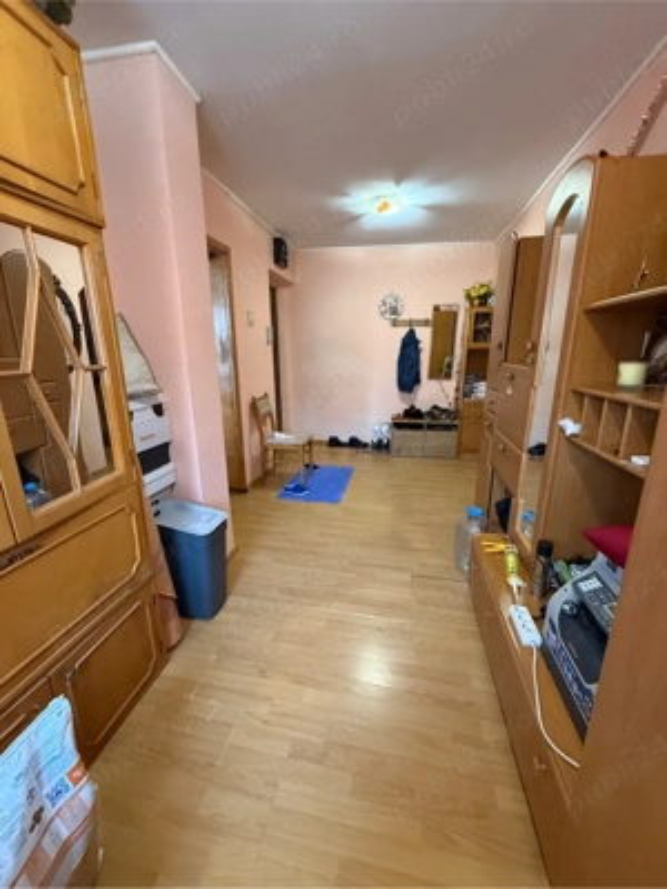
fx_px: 360
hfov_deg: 85.7
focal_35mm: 14
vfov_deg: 102.1
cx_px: 334
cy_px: 444
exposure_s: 1/60
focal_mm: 2.22
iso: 500
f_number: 2.2
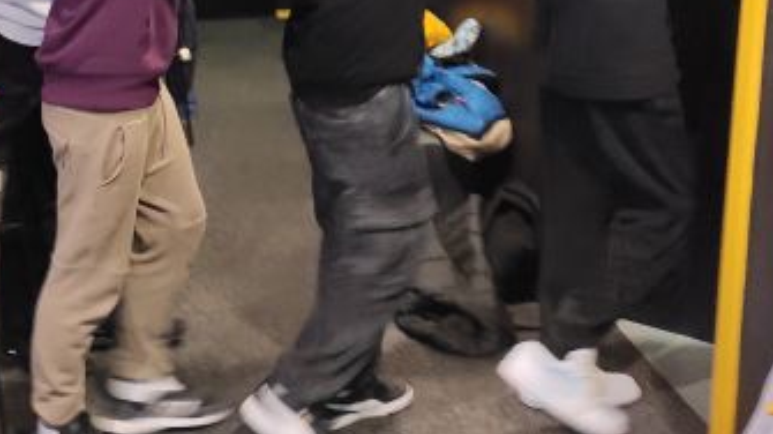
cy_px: 8
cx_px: 300
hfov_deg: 39.7
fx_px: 1065
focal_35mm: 52
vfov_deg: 22.2
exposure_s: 1/20
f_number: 1.89
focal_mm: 5.43
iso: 1237
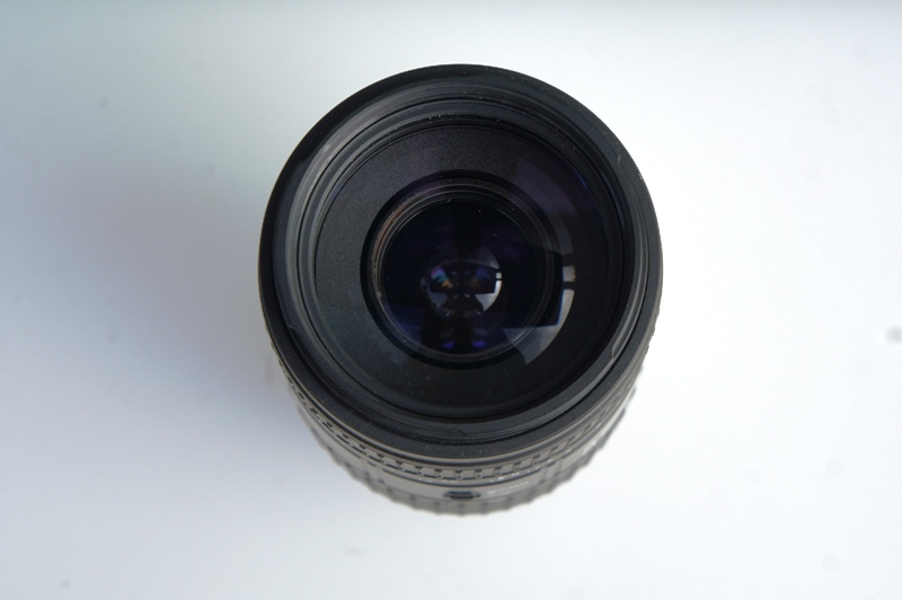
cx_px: 451
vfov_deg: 18.2
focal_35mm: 75
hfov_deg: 27.0
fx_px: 1878
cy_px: 300
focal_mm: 50
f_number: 7.1
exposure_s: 1/160
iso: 200
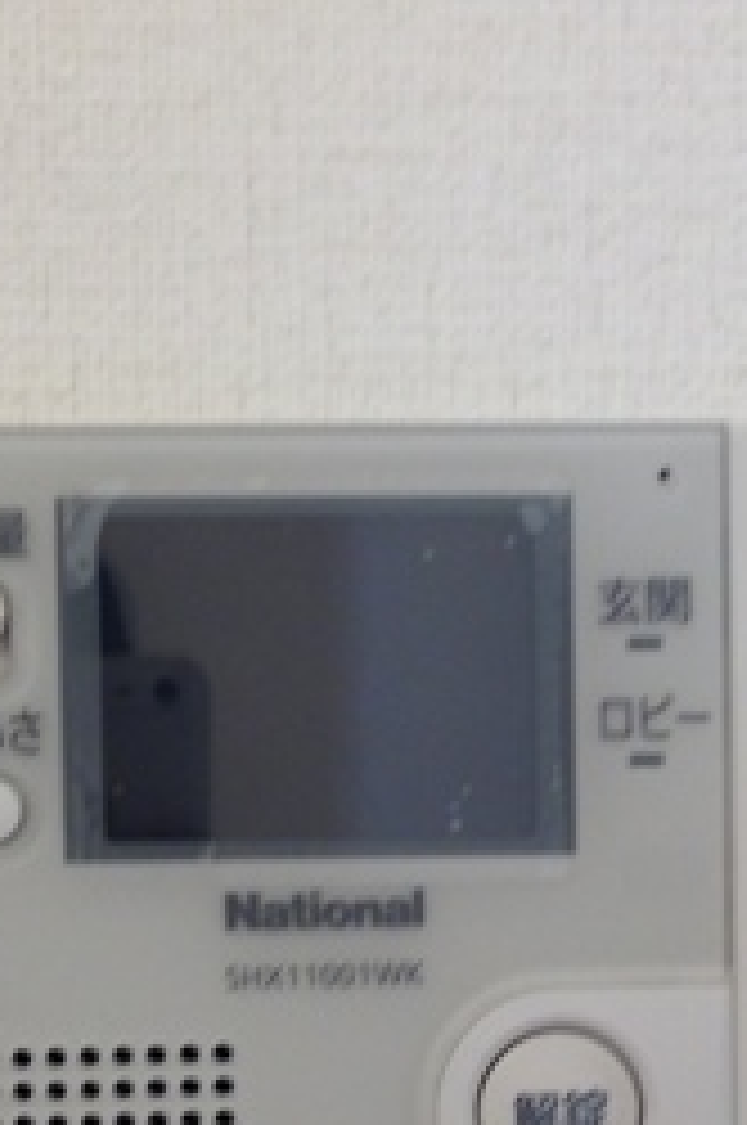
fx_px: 2746
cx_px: 400
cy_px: 909
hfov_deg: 15.5
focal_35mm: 88
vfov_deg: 22.8
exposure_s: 1/25
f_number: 2.4
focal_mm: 4.12
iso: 50
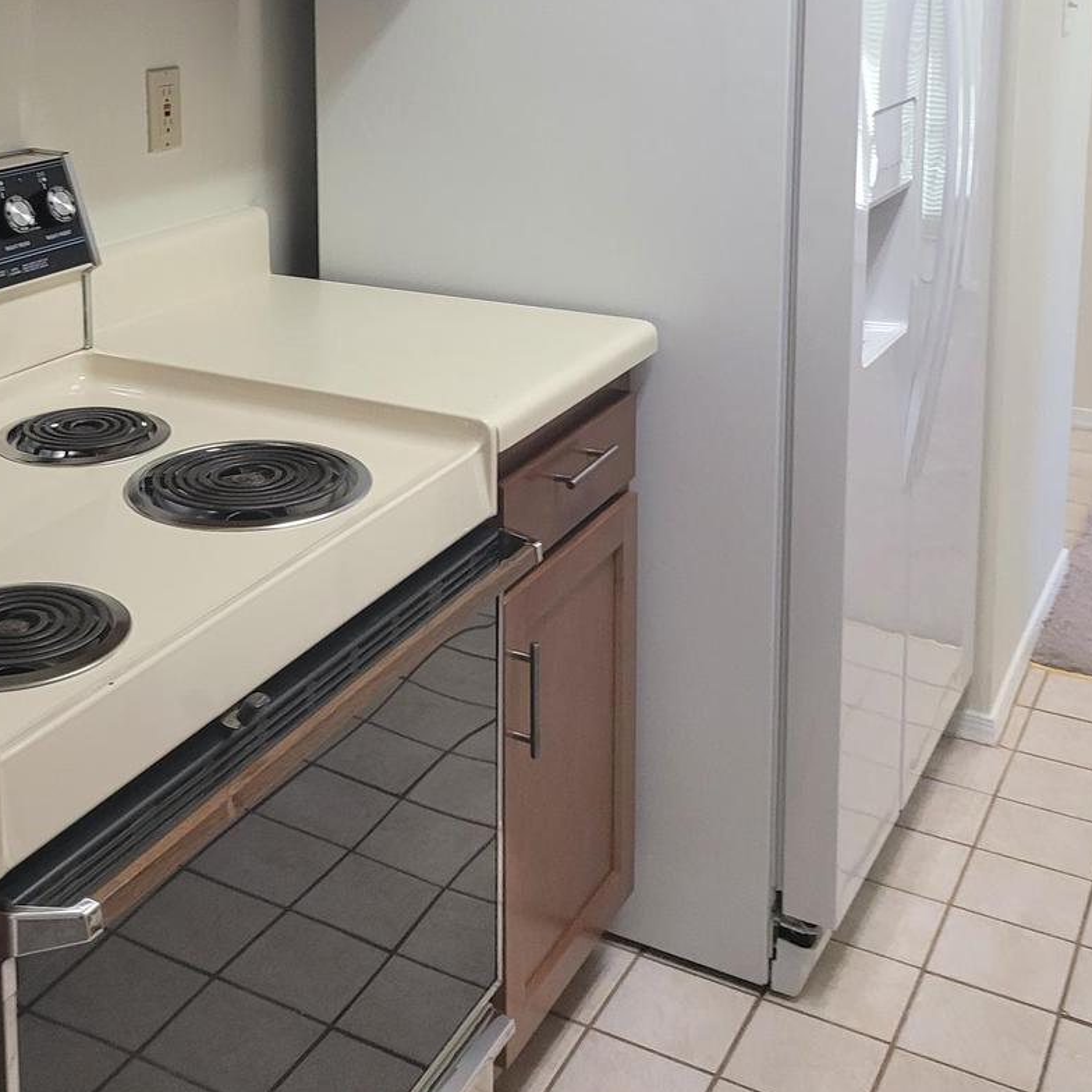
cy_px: 171
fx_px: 1606
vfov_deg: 35.9
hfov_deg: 37.0
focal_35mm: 45
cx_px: 341
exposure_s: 1/119
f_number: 1.8
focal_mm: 5.4
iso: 320
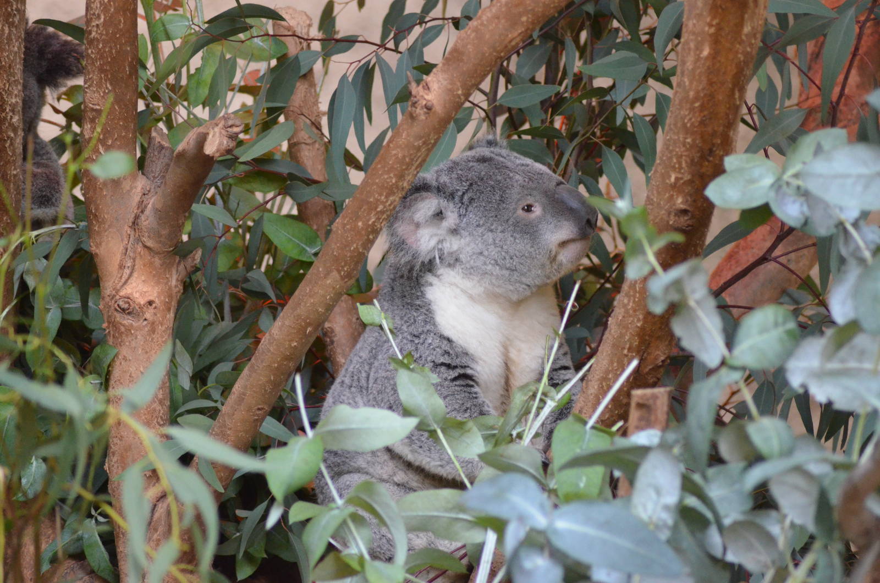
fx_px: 7136
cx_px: 440
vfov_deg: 4.7
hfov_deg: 7.1
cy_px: 292
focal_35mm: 292
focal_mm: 195
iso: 3200
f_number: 4.8
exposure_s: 1/500
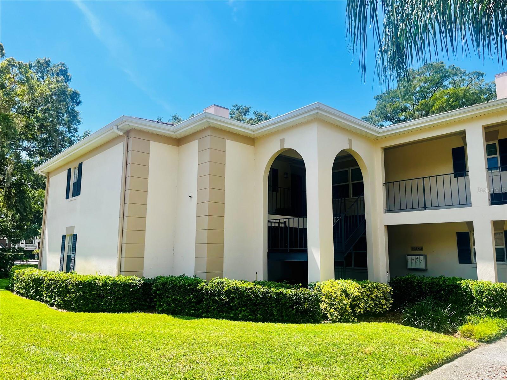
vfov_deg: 53.1
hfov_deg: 67.3
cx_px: 254
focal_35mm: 26
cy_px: 190
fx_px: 381
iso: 50
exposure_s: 1/2101
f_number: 1.6
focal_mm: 5.1
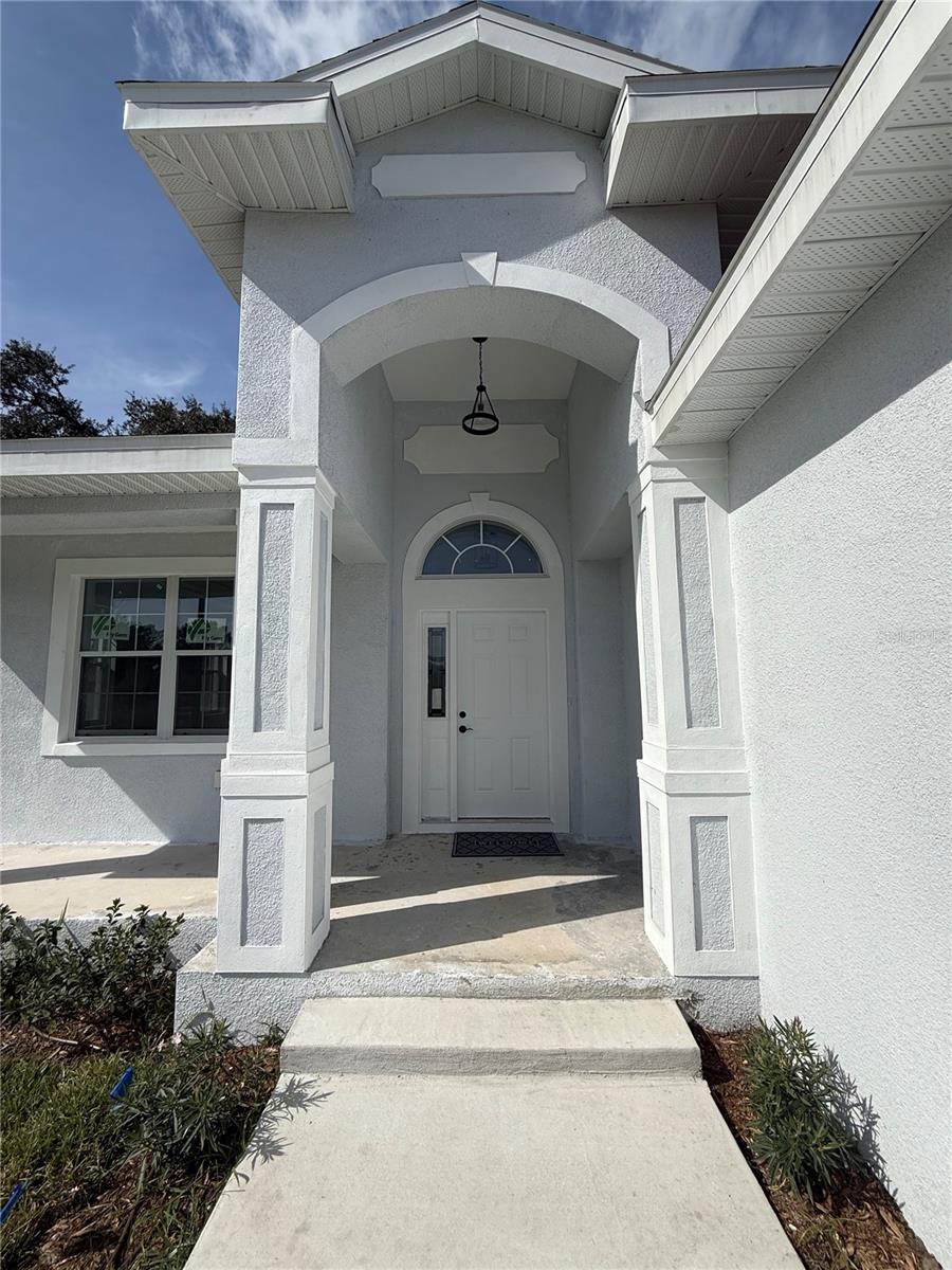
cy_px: 635
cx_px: 476
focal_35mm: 14
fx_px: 513
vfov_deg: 102.1
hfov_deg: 85.7
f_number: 2.2
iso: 50
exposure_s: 1/4425
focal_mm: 2.22
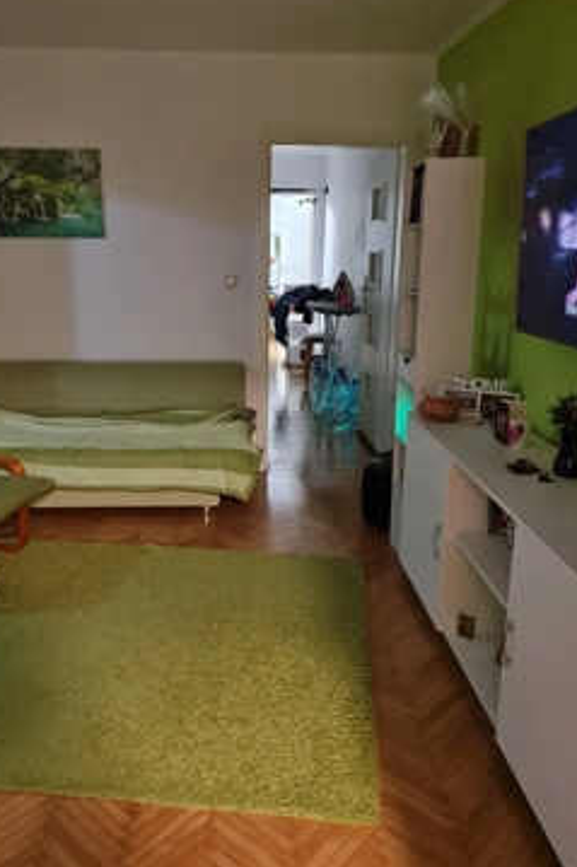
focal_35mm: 29
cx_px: 251
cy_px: 411
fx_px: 698
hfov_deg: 44.8
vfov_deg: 63.6
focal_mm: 7
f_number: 1.8
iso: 500
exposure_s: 1/25
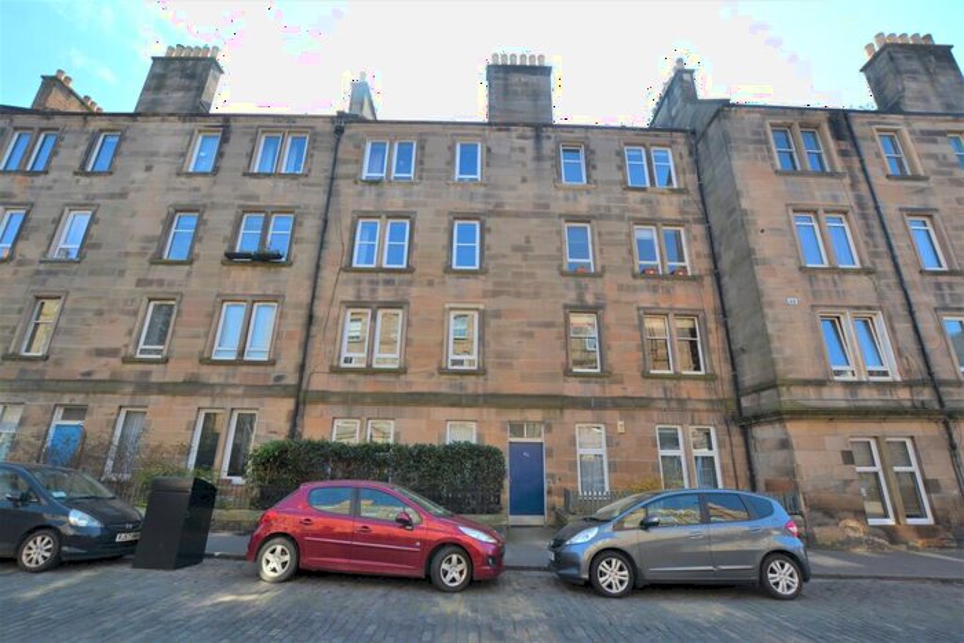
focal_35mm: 15
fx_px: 402
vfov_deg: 77.4
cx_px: 482
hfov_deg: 100.4
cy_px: 322
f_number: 6.3
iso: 100
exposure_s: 1/160
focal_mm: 10
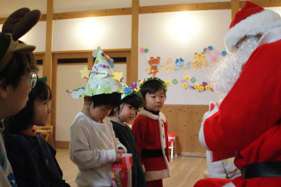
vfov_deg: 31.9
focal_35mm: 42
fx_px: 328
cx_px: 140
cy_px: 94
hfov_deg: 46.4
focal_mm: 28
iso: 1600
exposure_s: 1/30
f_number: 3.5
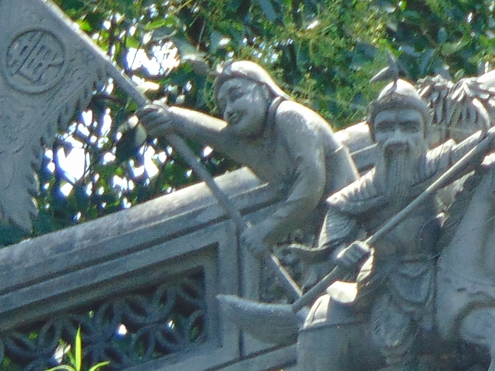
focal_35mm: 723
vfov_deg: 2.1
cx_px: 553
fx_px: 10336
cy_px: 40
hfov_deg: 2.7
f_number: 4
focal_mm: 29.5
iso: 80
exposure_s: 1/125
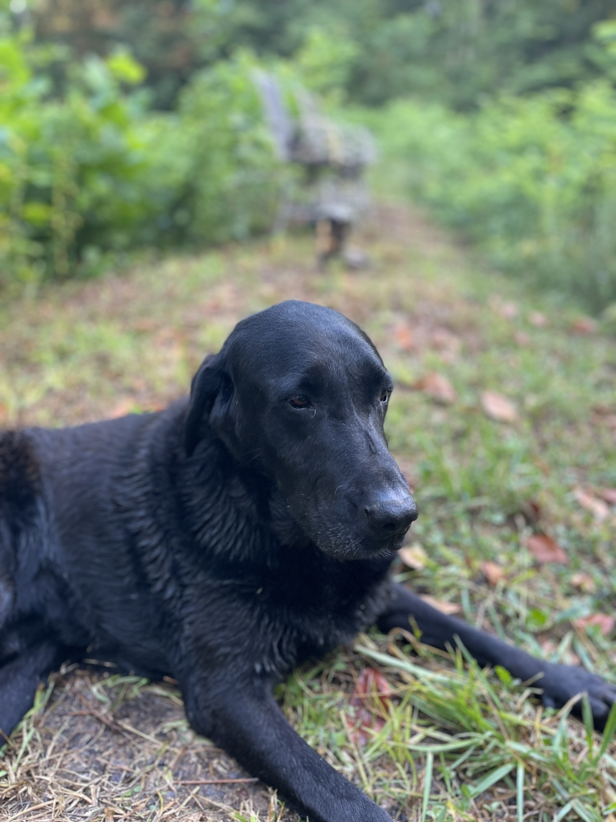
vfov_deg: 67.3
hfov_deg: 53.1
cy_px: 411
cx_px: 308
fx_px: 617
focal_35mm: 26
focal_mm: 5.1
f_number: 1.6
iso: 125
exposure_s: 1/71
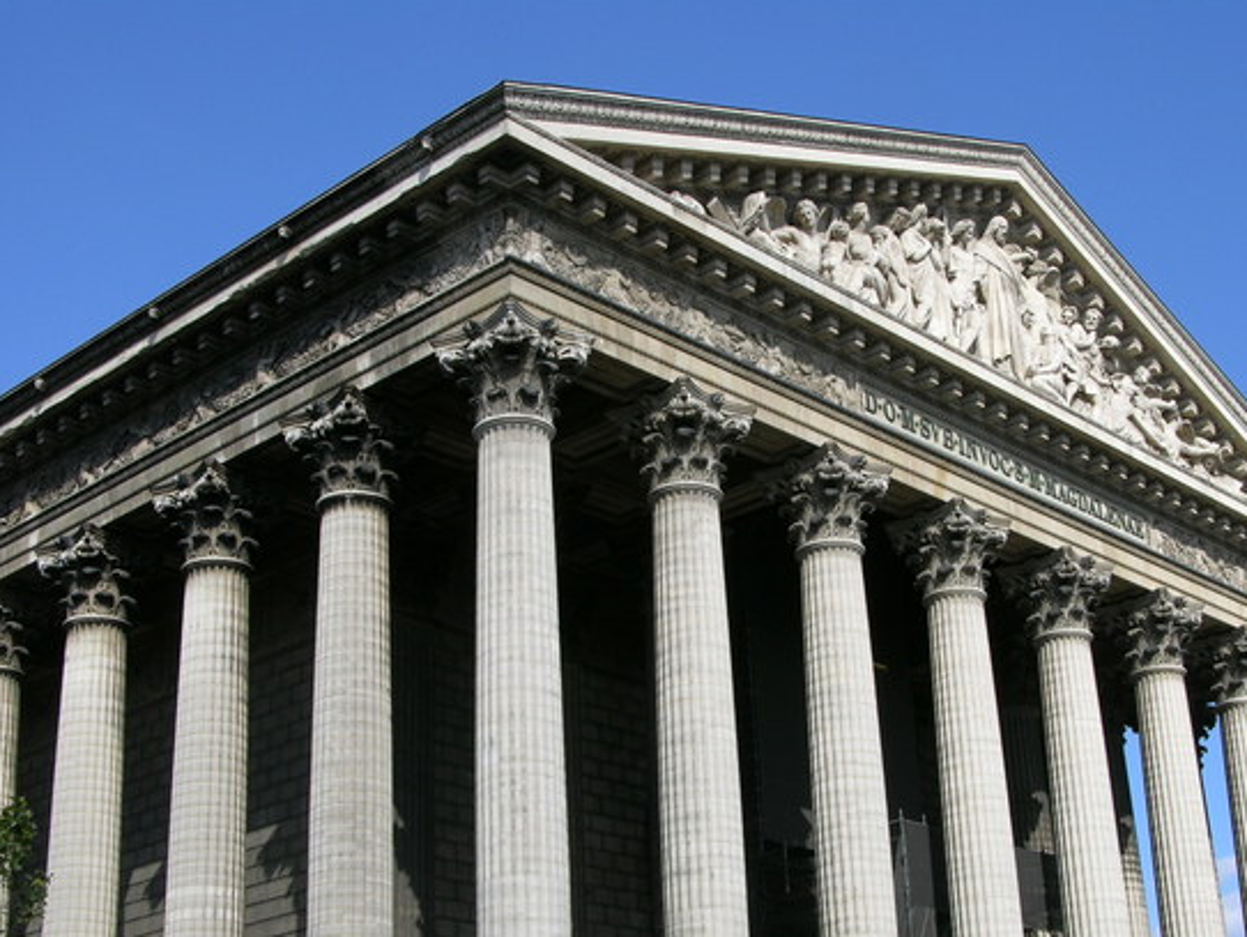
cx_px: 693
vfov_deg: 24.8
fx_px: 2126
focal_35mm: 59
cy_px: 536
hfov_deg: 32.7
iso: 50
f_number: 6.8
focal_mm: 12.7
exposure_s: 1/188
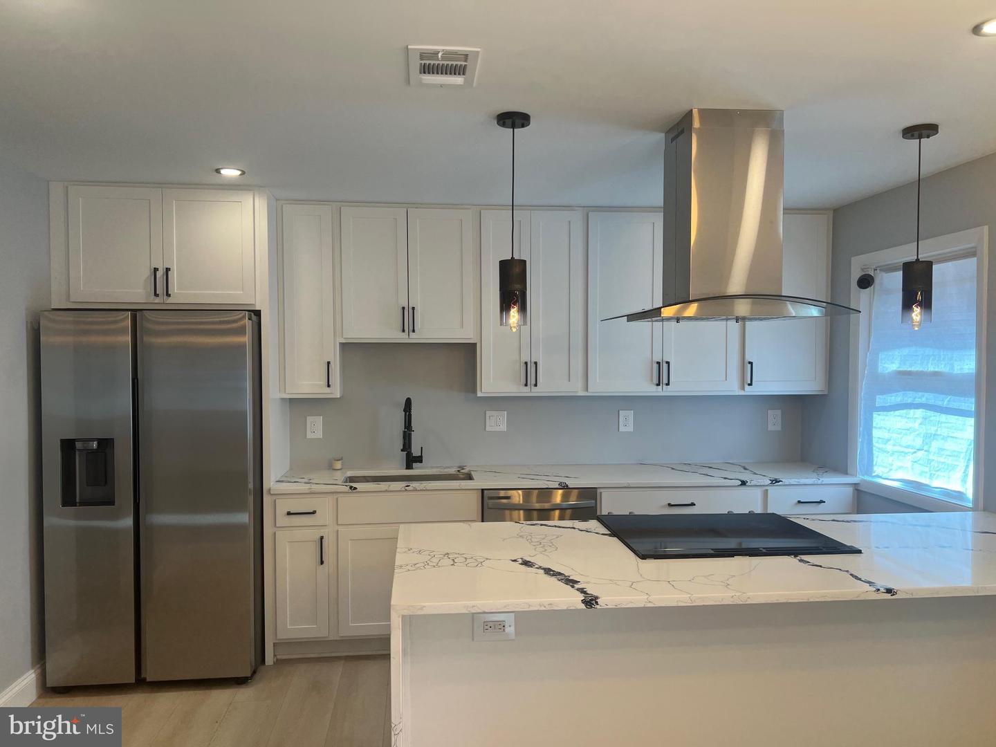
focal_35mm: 26
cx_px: 498
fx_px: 748
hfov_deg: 67.3
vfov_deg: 53.1
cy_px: 374
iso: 32
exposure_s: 1/123
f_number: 1.5
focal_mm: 5.7
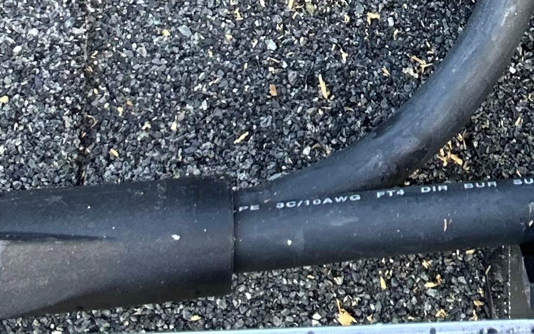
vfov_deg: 12.2
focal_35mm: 94
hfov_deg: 21.1
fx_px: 1368
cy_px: -360
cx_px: 575
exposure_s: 1/121
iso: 40
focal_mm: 2.69
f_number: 1.9
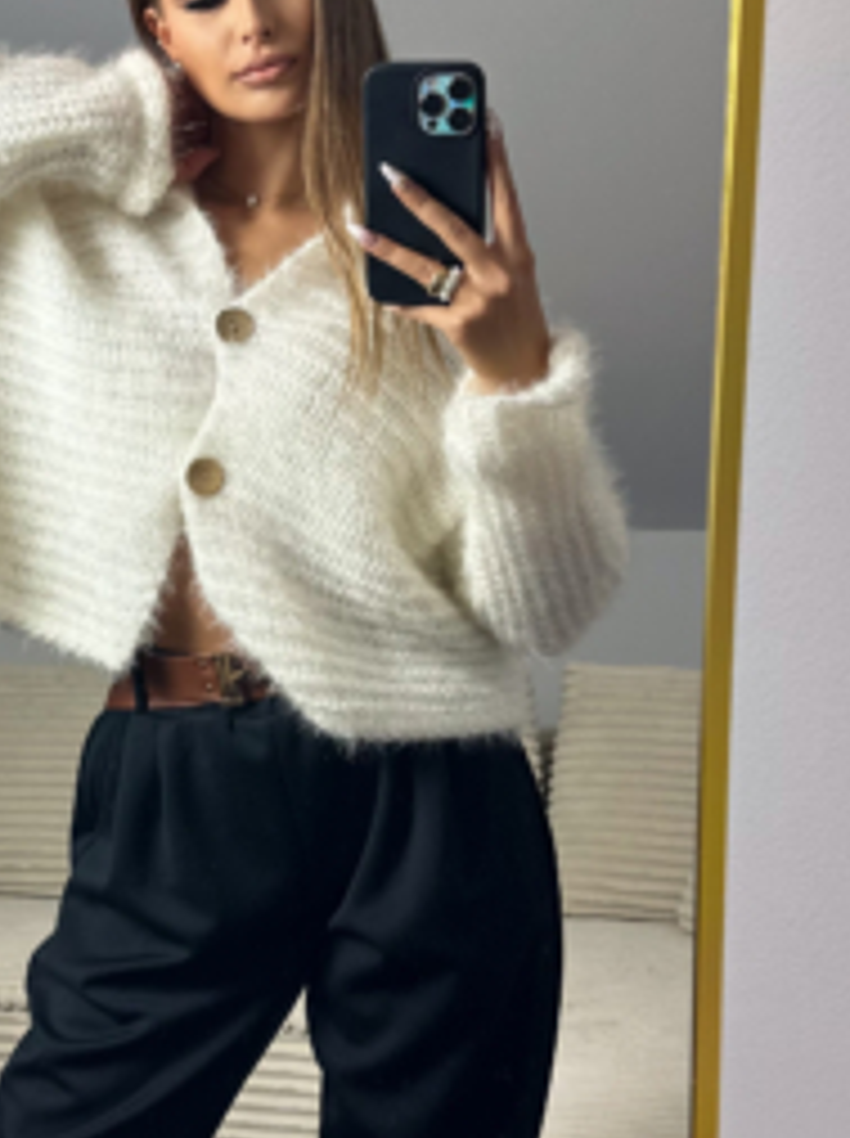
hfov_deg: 25.3
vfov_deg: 33.8
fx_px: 1871
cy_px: 598
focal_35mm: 57
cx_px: 220
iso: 160
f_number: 1.78
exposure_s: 1/100
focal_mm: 6.86
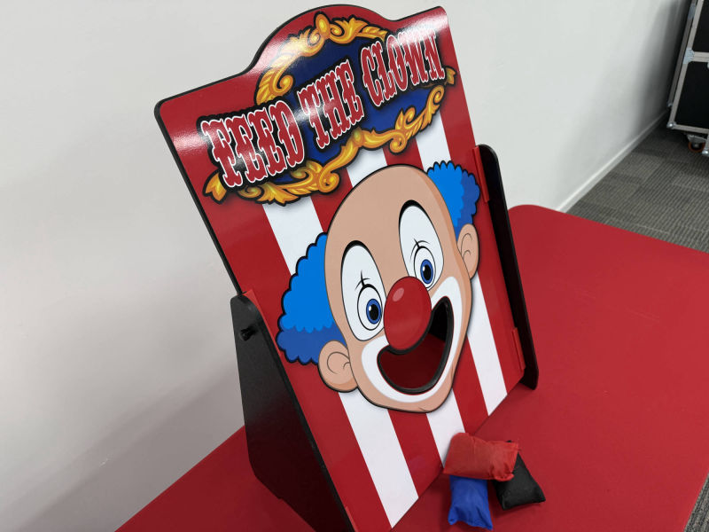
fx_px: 492
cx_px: 354
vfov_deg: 56.8
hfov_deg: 71.6
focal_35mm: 24
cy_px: 266
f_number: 1.78
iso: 100
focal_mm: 6.76
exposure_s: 1/100
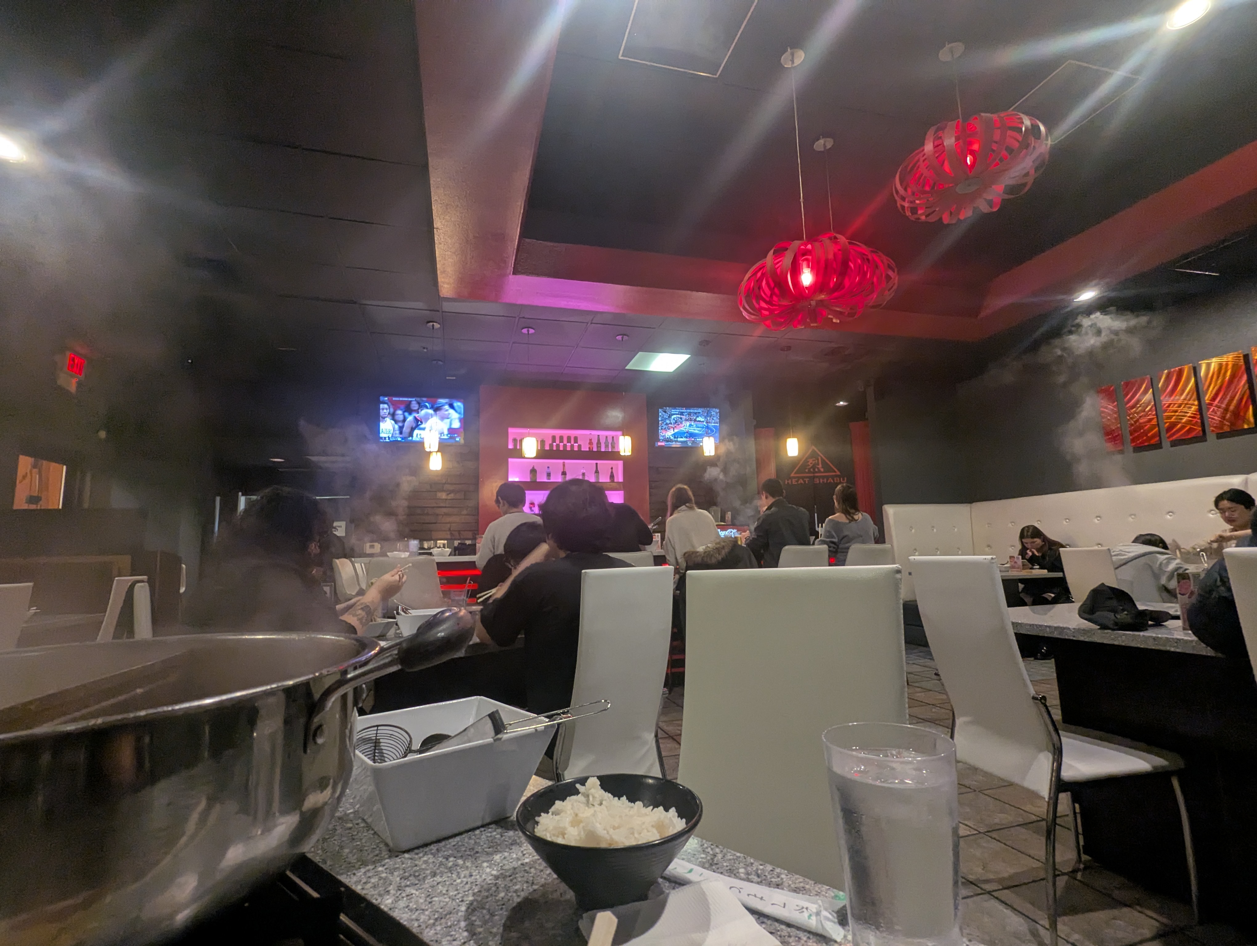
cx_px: 628
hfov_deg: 94.4
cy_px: 473
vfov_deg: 78.2
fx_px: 582
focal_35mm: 16
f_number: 2.2
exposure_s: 1/24
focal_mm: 2.35
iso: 226
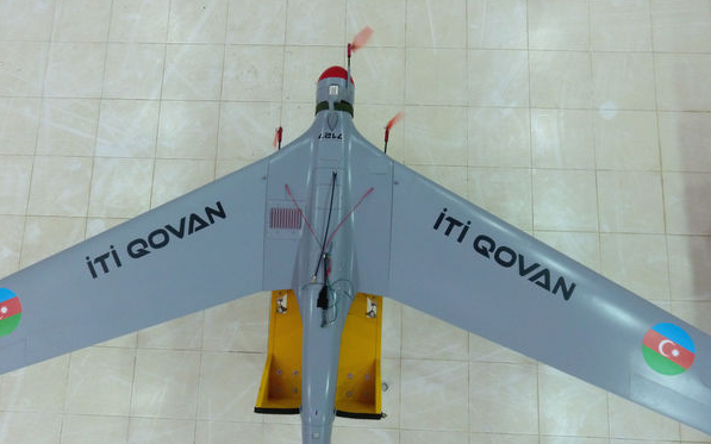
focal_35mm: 22
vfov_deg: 54.9
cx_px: 345
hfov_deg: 79.6
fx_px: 426
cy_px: 252
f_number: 2.8
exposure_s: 1/12.5
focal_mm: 3.61
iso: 607
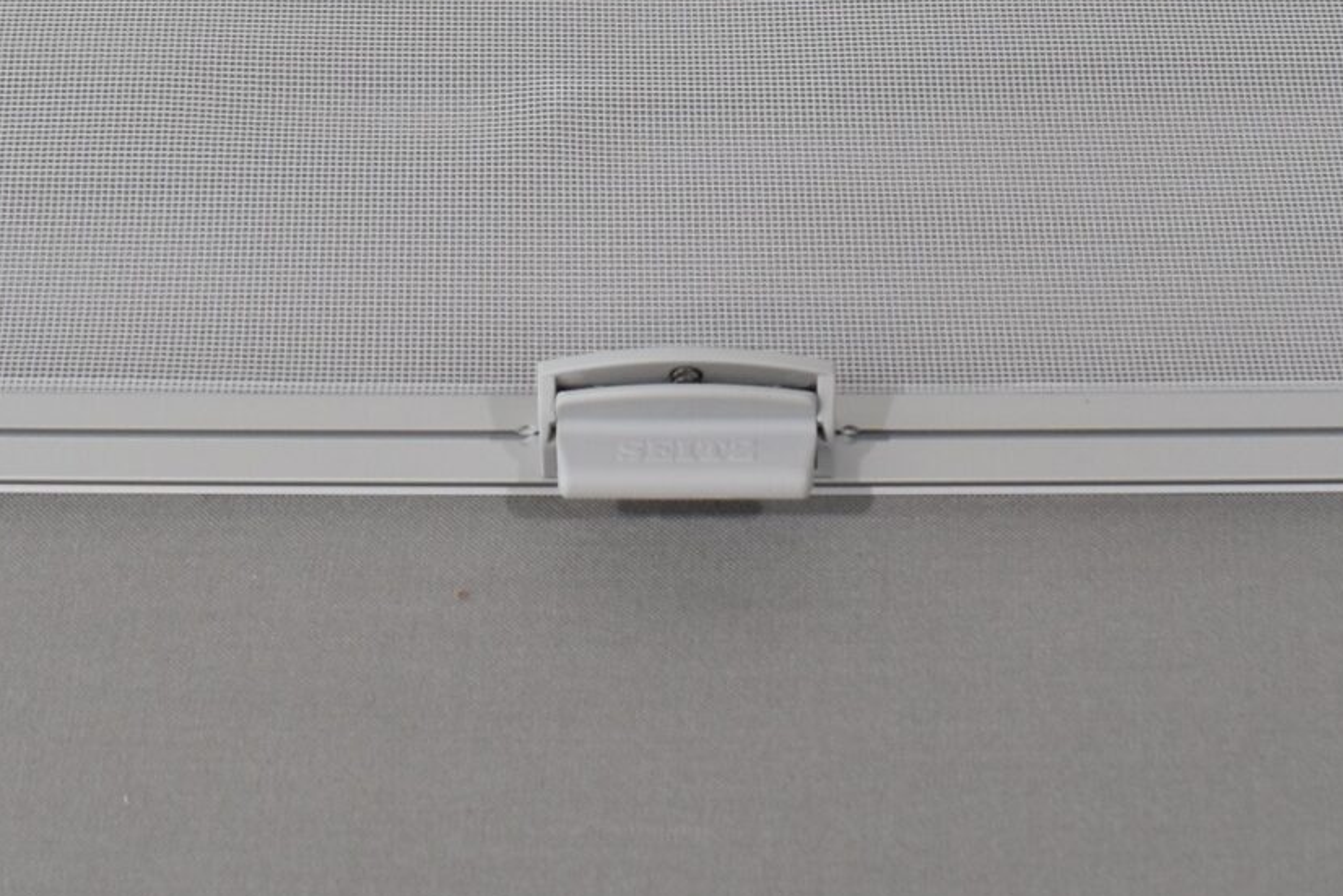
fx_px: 3470
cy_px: -321
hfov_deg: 21.9
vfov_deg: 14.0
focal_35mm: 93
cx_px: 792
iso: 250
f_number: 5.6
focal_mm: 20
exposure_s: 1/125
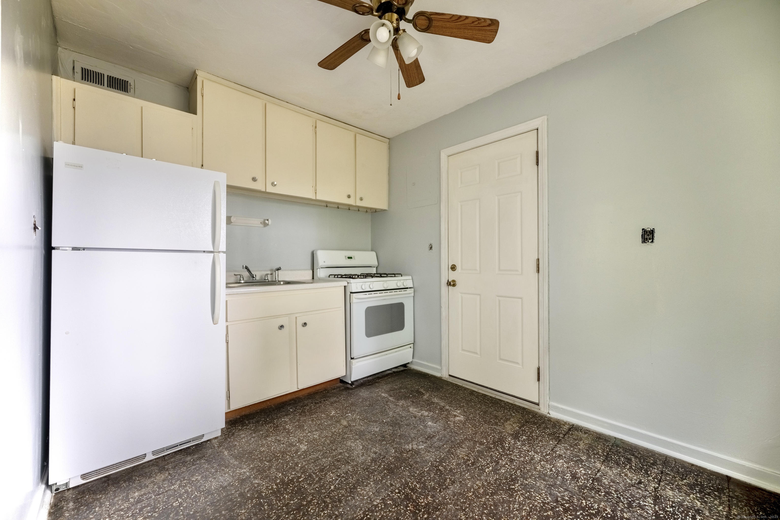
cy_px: 260
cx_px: 390
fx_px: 303
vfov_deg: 81.2
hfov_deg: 104.3
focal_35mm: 14
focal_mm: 14
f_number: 2.8
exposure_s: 1/16000
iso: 1000
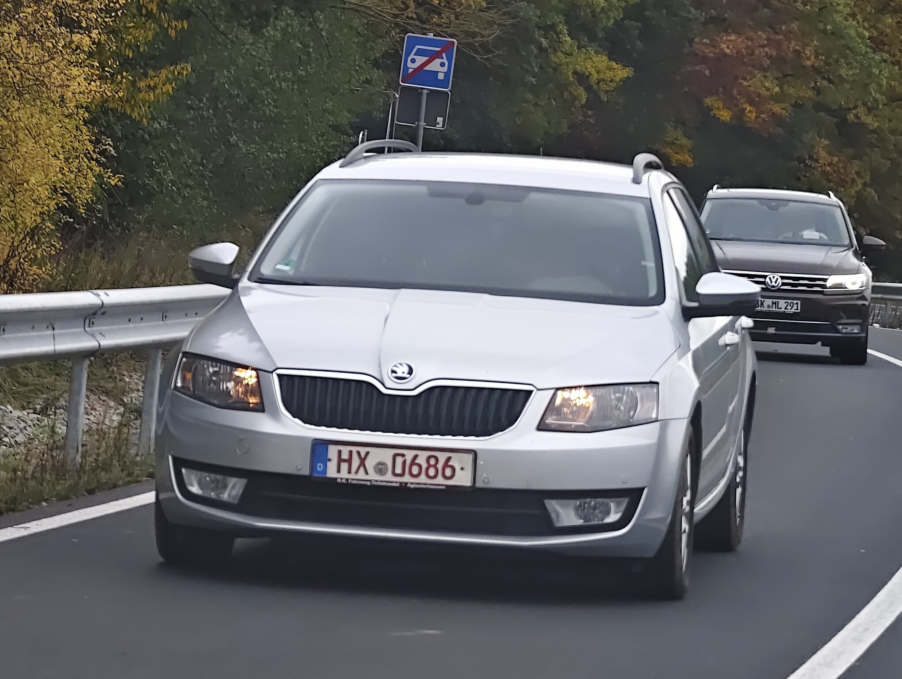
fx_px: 2218
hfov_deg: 23.0
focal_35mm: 85
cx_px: 451
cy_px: 340
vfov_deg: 17.4
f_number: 2.3
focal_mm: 22.5
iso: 800
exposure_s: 1/800
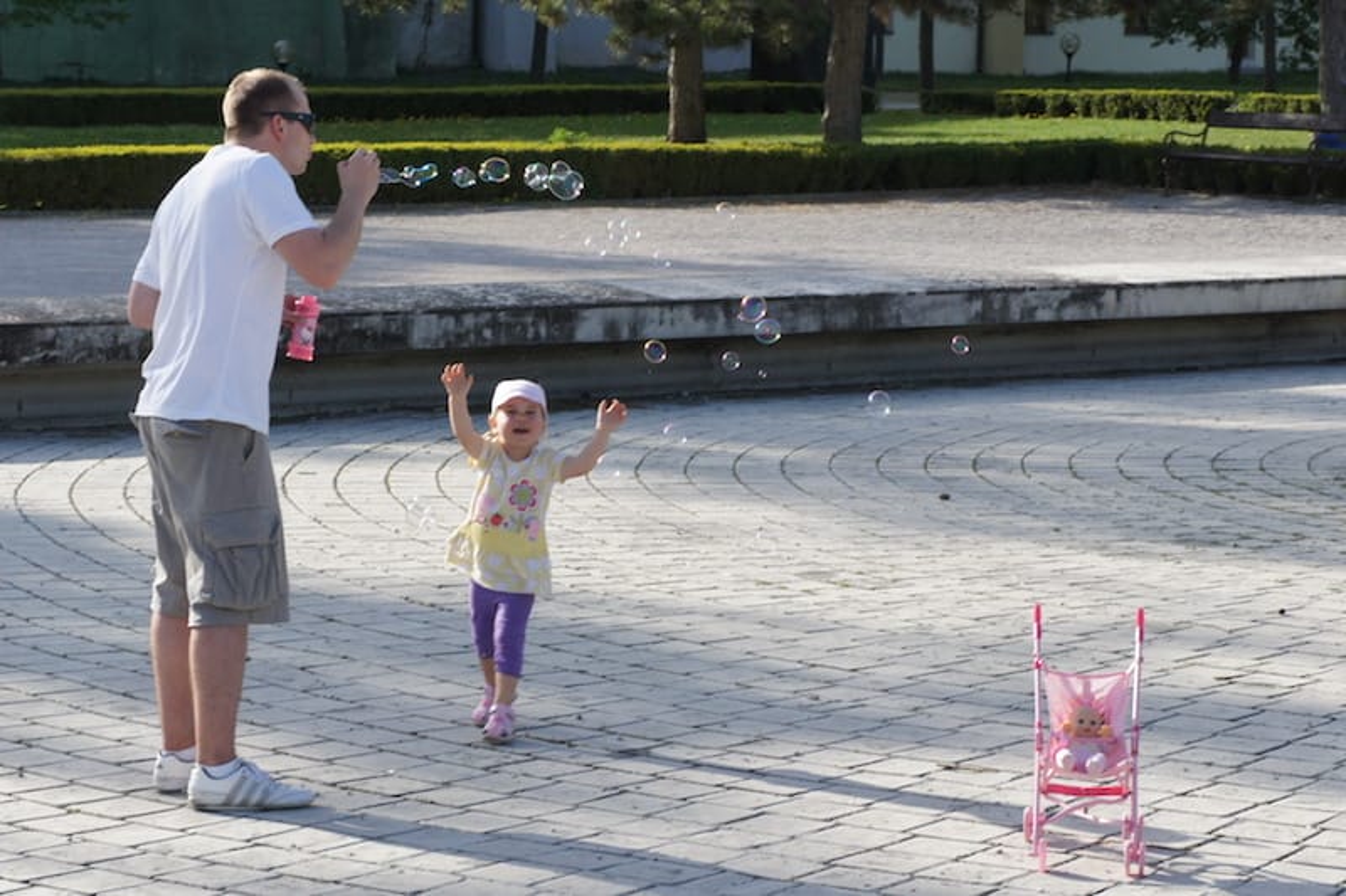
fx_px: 3065
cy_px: 448
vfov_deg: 16.6
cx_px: 673
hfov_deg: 24.8
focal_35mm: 82
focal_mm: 55
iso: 200
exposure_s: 1/250
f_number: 8
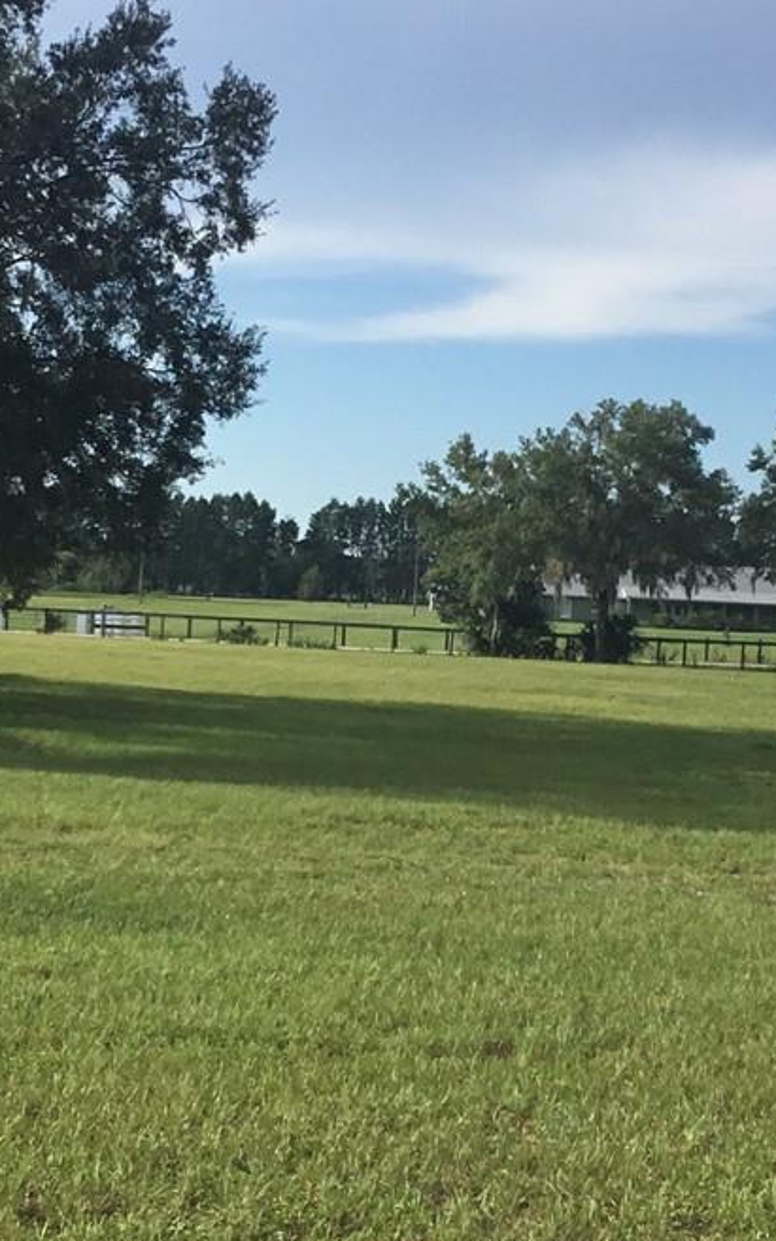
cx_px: 440
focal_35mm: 80
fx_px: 2705
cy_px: 650
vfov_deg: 25.8
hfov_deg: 16.3
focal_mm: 3.3
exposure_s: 1/1148
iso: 25
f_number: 2.4
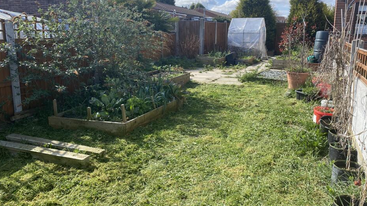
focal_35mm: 31
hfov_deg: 62.6
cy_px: 92
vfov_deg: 37.7
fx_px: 302
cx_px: 196
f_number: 1.8
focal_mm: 4.25
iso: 32
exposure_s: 1/1182
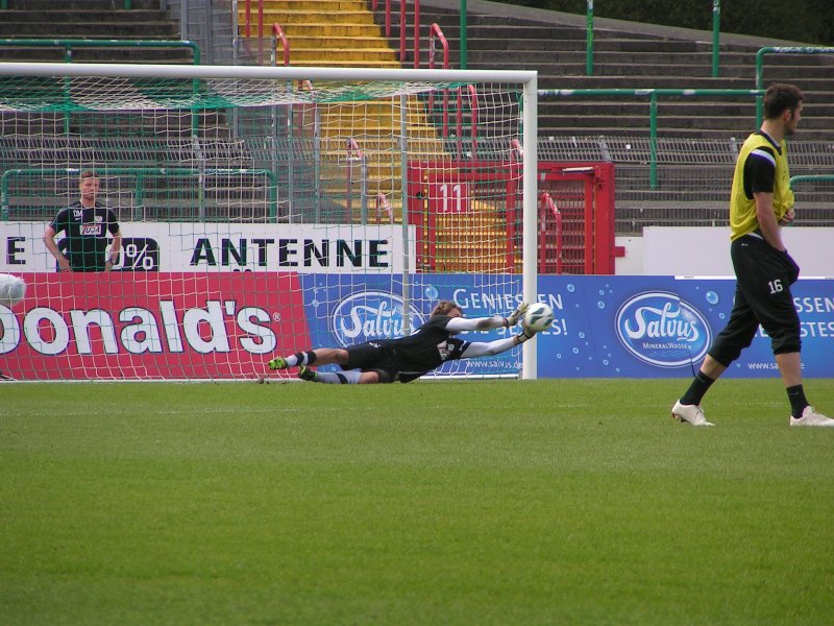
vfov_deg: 3.9
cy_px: 313
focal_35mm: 380
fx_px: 9155
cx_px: 417
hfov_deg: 5.2
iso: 50
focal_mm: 58
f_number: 3.5
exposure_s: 1/400
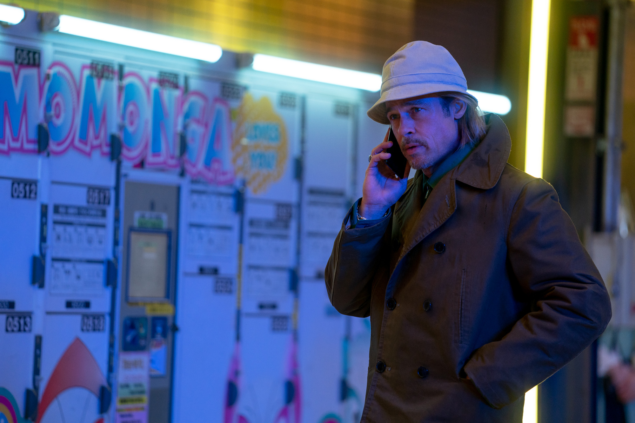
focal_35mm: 200
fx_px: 3527
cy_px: 212
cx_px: 318
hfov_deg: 10.3
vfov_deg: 6.9
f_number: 3.2
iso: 1000
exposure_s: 1/320
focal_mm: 200
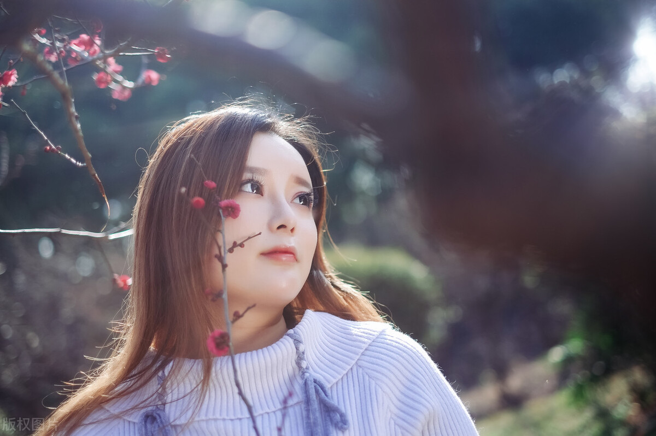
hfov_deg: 37.5
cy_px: 218
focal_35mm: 53
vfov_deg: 25.5
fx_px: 965
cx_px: 328
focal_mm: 35
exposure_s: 1/2400
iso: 100
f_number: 1.4
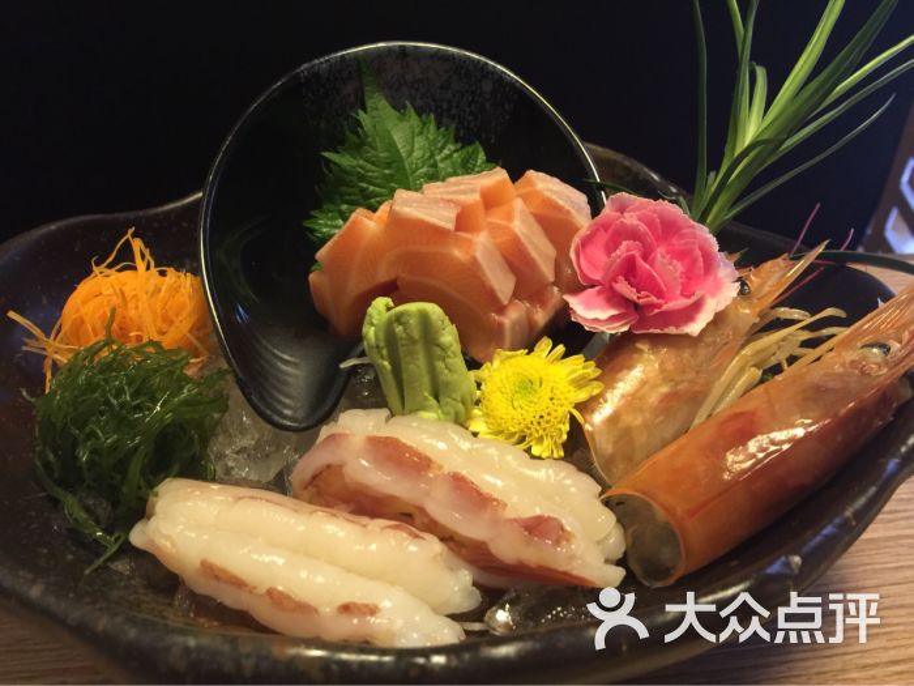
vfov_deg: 48.2
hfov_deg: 61.7
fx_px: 766
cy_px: 343
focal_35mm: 29
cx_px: 457
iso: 64
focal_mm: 4.15
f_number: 2.2
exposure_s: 1/4
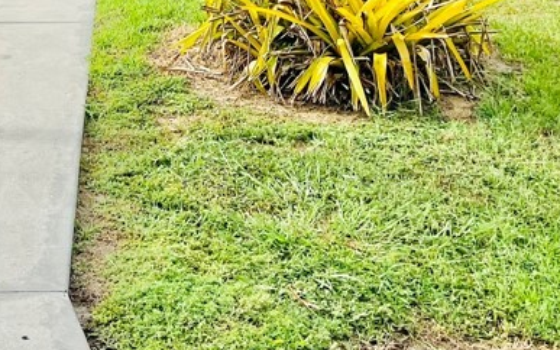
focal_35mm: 73
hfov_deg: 27.9
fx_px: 1114
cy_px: -174
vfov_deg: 16.3
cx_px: 155
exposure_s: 1/5882
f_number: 1.5
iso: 50
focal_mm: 5.7
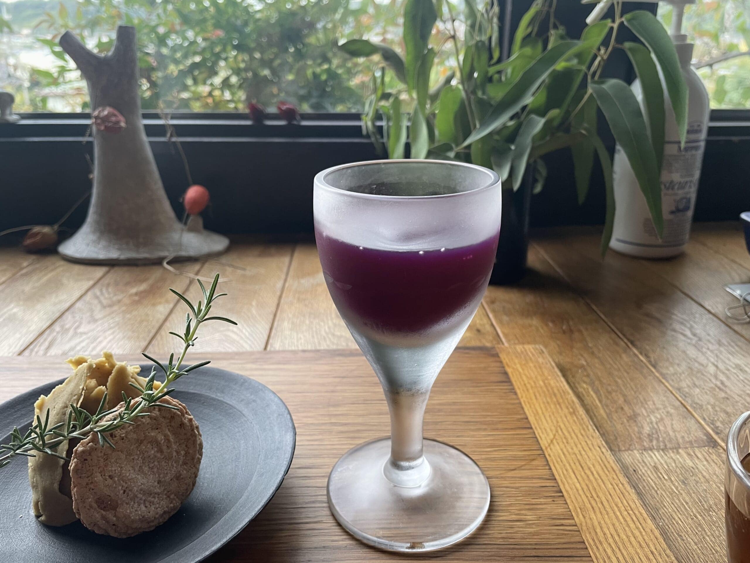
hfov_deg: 67.3
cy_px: 282
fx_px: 563
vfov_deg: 53.1
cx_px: 375
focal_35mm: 26
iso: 125
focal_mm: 4.2
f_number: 1.6
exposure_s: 1/84
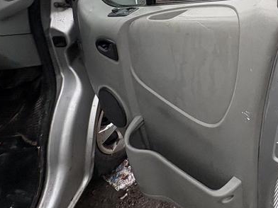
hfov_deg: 47.5
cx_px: 276
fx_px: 257
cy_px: -13
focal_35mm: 32
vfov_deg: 37.9
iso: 64
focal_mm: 2.22
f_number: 2.2
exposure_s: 1/99
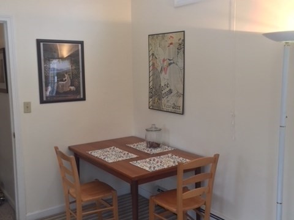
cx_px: 147
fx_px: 246
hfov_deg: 61.7
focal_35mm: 29
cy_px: 110
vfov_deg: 48.2
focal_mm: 4.15
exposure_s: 1/40
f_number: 2.2
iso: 32
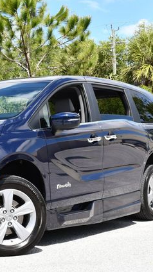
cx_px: -4
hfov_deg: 15.5
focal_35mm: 76
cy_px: 135
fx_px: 549
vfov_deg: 27.9
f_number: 8
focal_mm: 24
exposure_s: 1/250
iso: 140
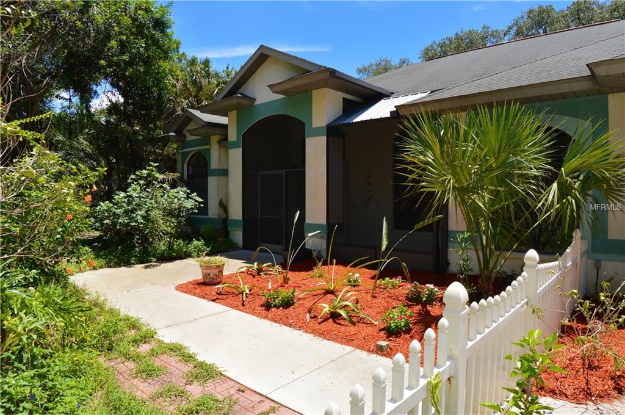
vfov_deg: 56.0
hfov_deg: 77.4
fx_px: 390
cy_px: 208
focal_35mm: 22
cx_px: 312
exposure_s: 1/200
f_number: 11
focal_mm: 15
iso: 200
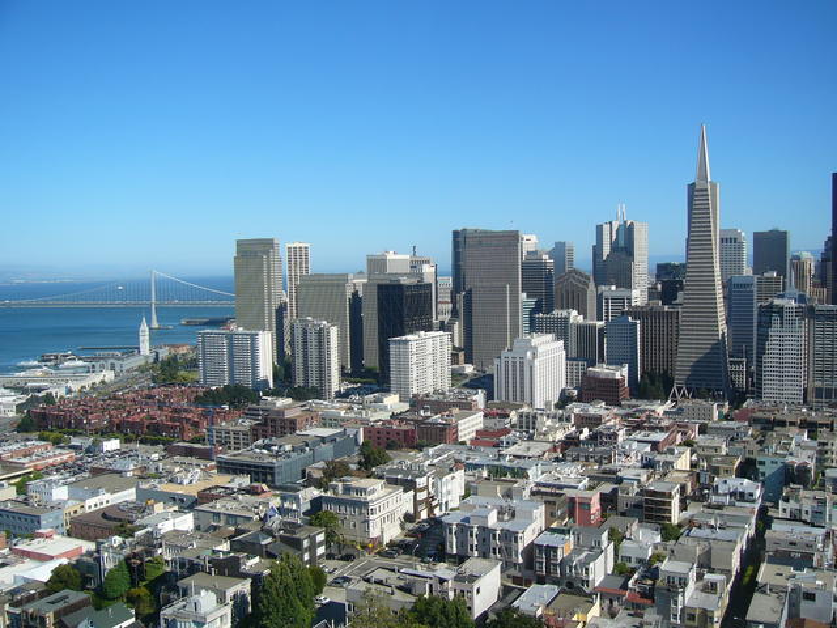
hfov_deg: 52.6
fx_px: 846
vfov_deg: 40.7
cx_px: 418
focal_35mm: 35
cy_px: 314
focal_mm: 5.8
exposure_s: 1/160
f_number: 8
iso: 50
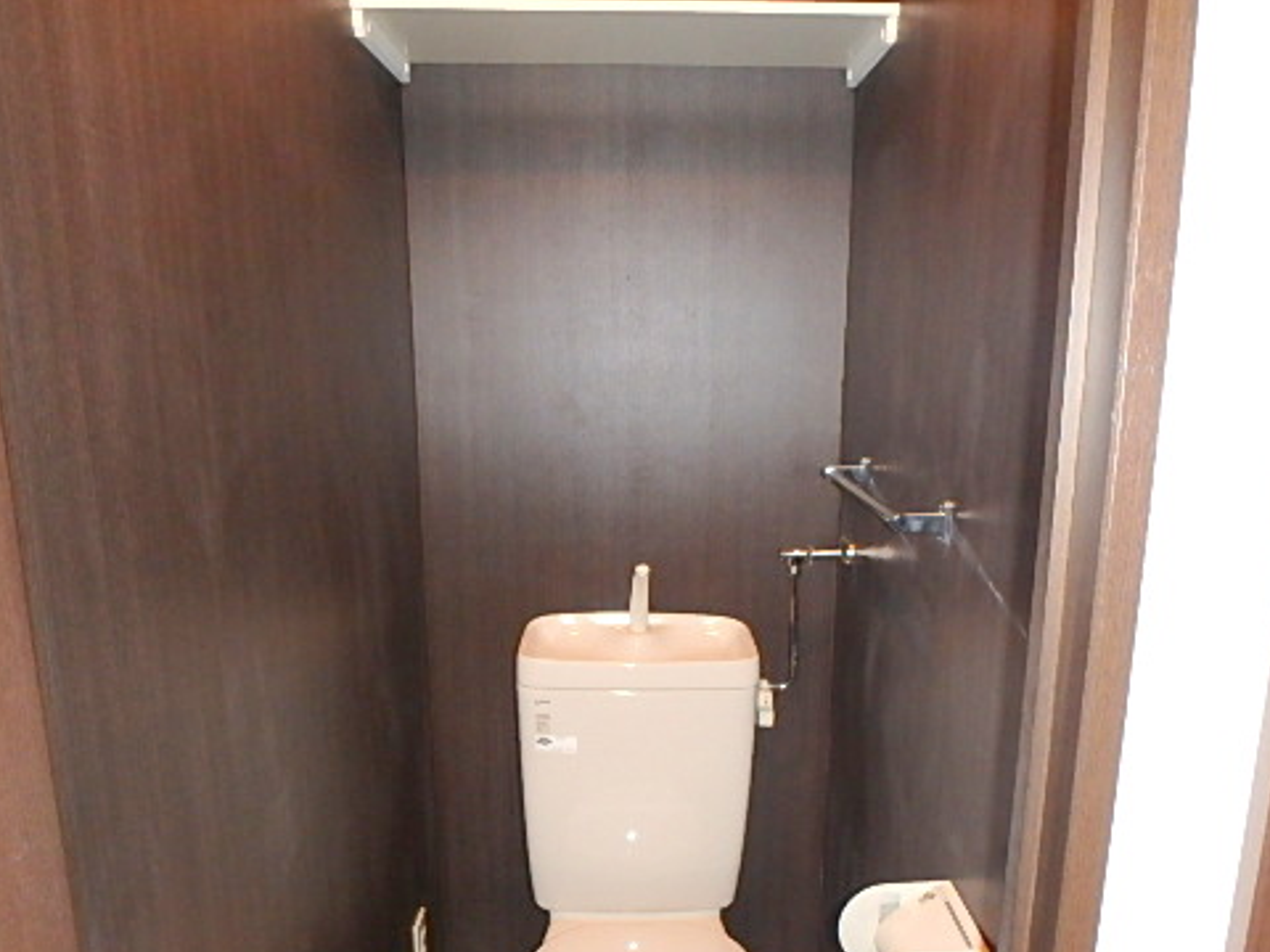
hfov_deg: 63.4
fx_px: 1027
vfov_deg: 49.2
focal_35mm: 28
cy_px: 603
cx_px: 667
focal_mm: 3.7
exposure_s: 1/30
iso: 400
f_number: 3.5
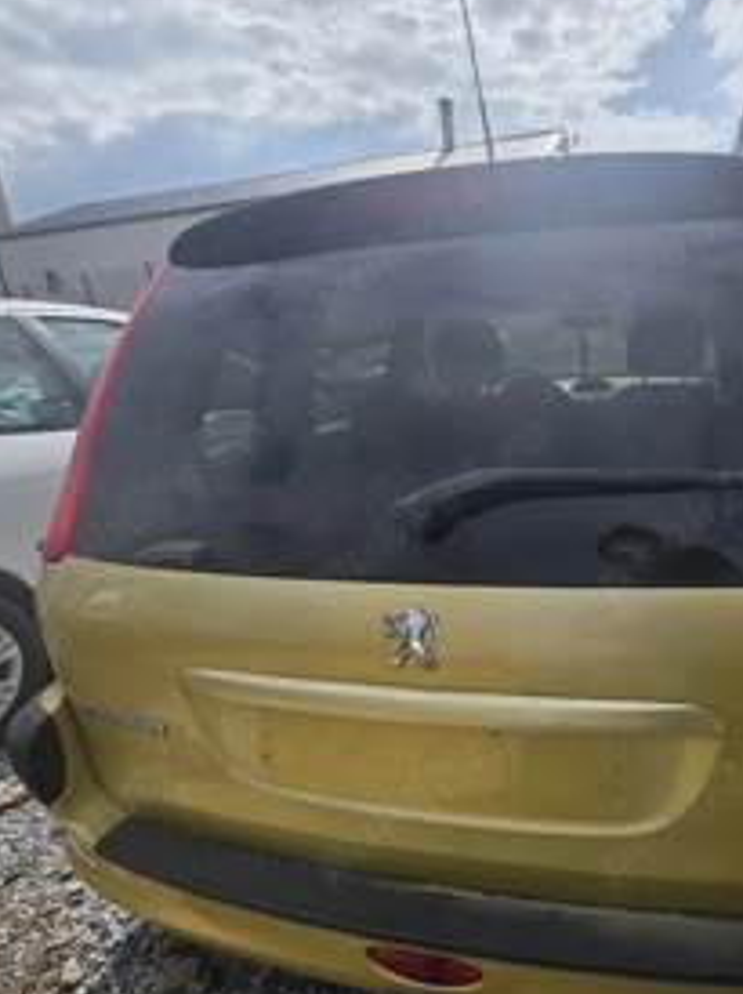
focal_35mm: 19
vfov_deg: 84.4
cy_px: 551
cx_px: 504
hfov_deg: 66.5
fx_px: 545
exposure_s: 1/5000
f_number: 1.9
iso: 40
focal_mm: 2.2
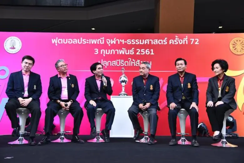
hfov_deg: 50.7
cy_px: 82
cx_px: 122
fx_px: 258
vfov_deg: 35.1
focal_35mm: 38
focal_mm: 38
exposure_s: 1/250
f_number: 4
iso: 400
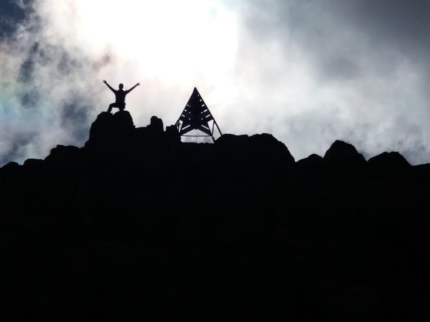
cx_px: 215
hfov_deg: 63.4
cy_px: 161
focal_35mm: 28
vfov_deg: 49.7
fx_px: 348
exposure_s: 1/13382
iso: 80
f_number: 1.9
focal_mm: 3.7
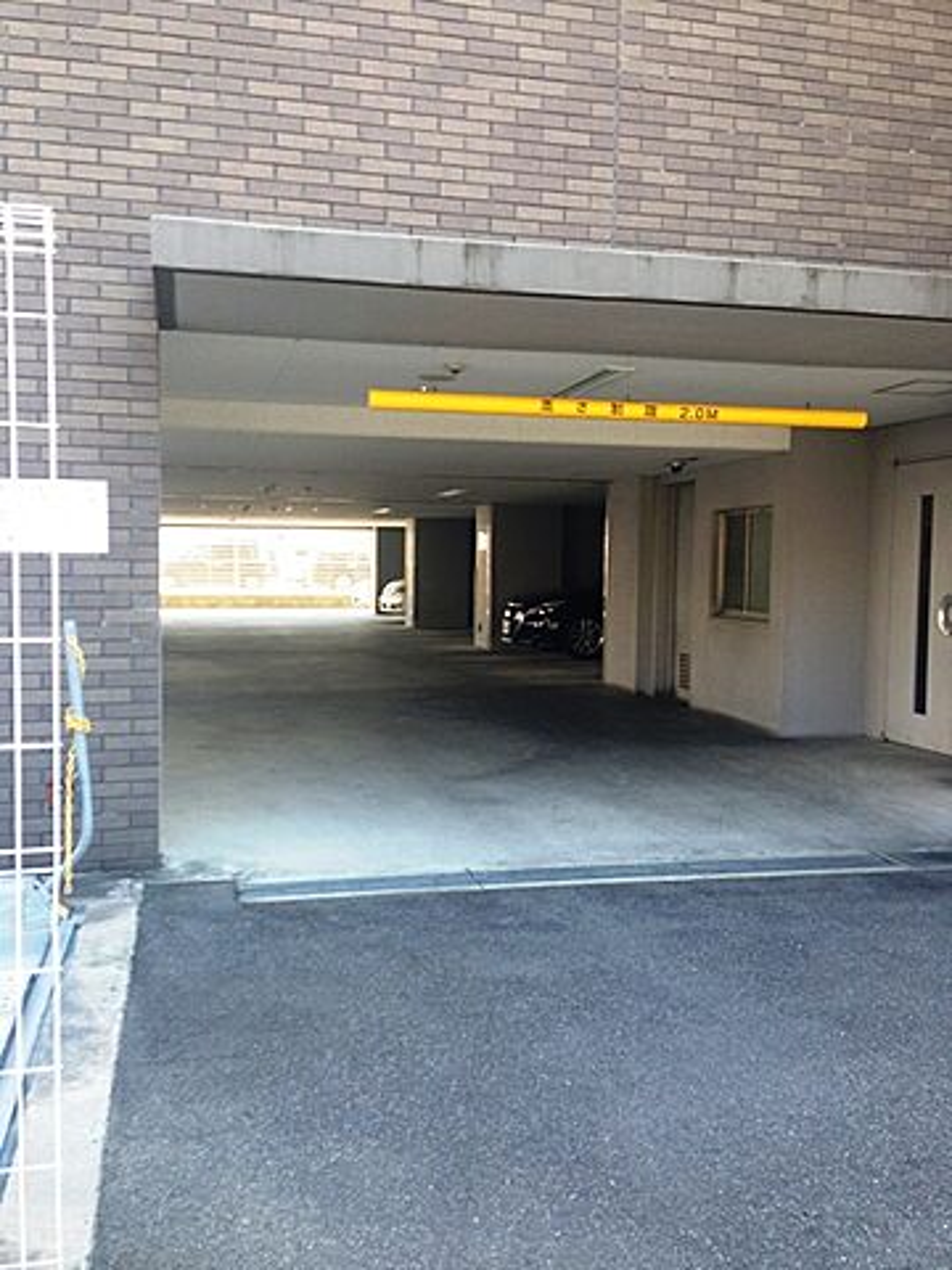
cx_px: 476
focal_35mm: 33
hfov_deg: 42.9
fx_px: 1210
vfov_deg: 55.4
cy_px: 635
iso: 64
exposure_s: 1/120
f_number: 2.4
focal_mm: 4.12
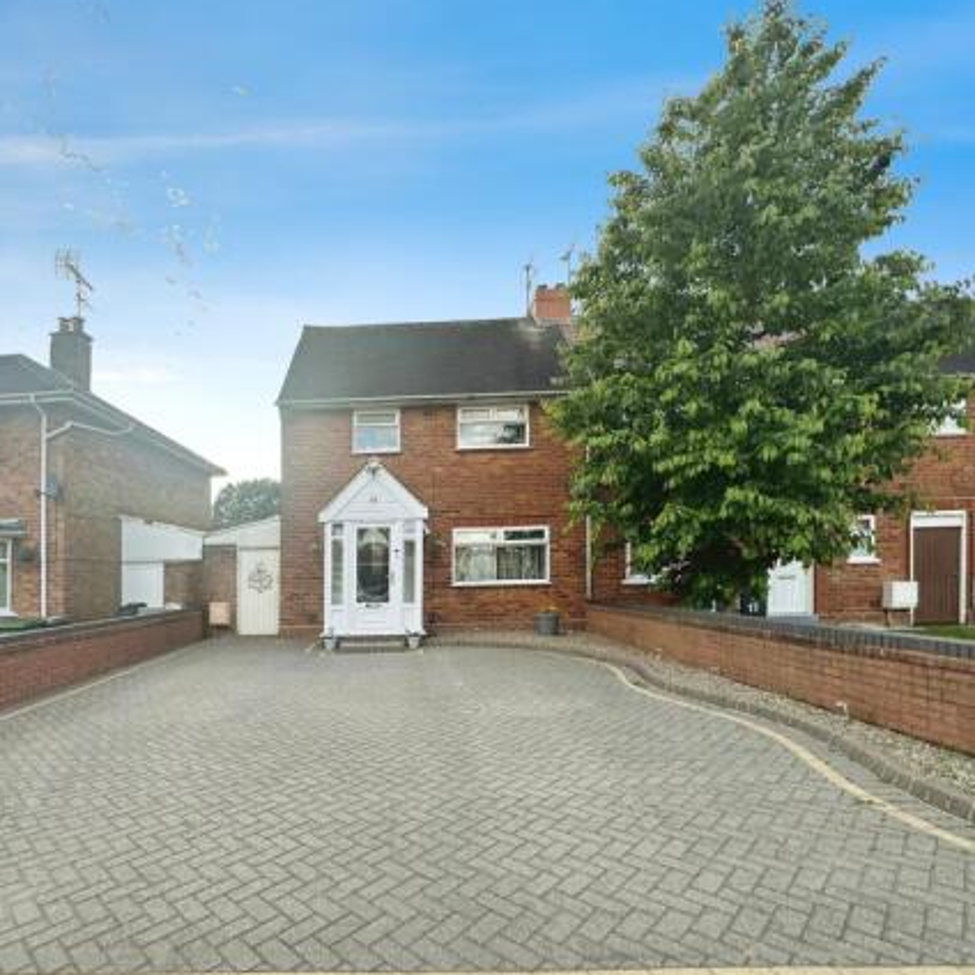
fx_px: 542
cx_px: 356
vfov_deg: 84.0
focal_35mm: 17
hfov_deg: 82.1
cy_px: 489
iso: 40
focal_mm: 2.22
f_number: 2.2
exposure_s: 1/337
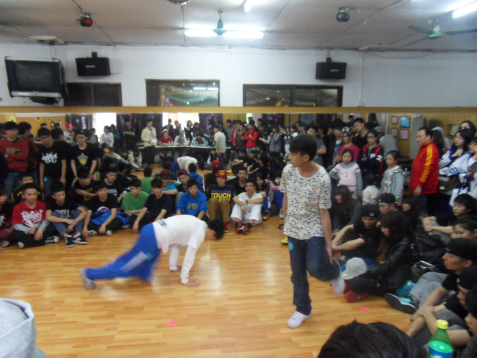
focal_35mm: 24
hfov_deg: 71.6
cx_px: 238
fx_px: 331
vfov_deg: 56.8
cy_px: 179
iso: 400
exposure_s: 1/20
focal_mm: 4.2
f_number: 3.3
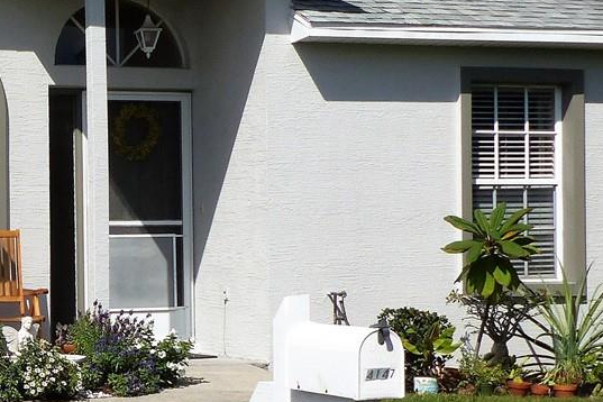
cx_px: -93
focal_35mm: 96
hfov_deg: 20.1
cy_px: 342
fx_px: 1608
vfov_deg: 14.1
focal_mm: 5.6
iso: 100
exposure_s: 1/2000
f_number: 4
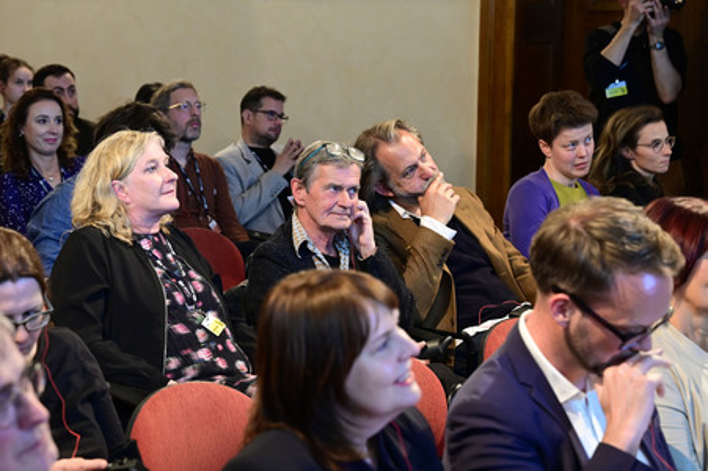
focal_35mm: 70
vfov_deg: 19.4
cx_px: 354
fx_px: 1376
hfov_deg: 28.9
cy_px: 236
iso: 2500
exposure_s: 1/10
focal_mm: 70
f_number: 5
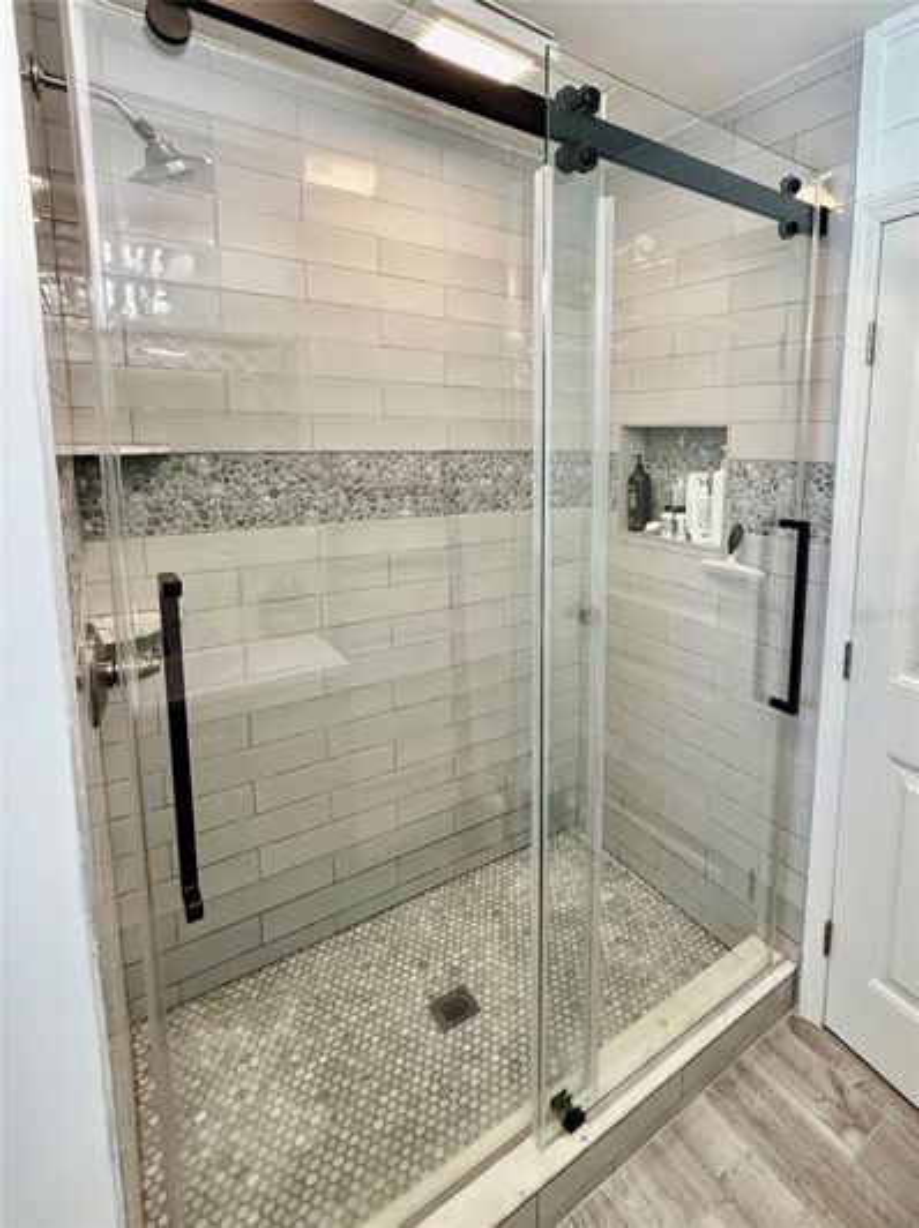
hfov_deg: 85.6
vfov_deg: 102.1
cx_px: 460
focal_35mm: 14
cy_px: 614
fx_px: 496
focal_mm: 2.22
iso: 100
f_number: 2.2
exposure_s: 1/120
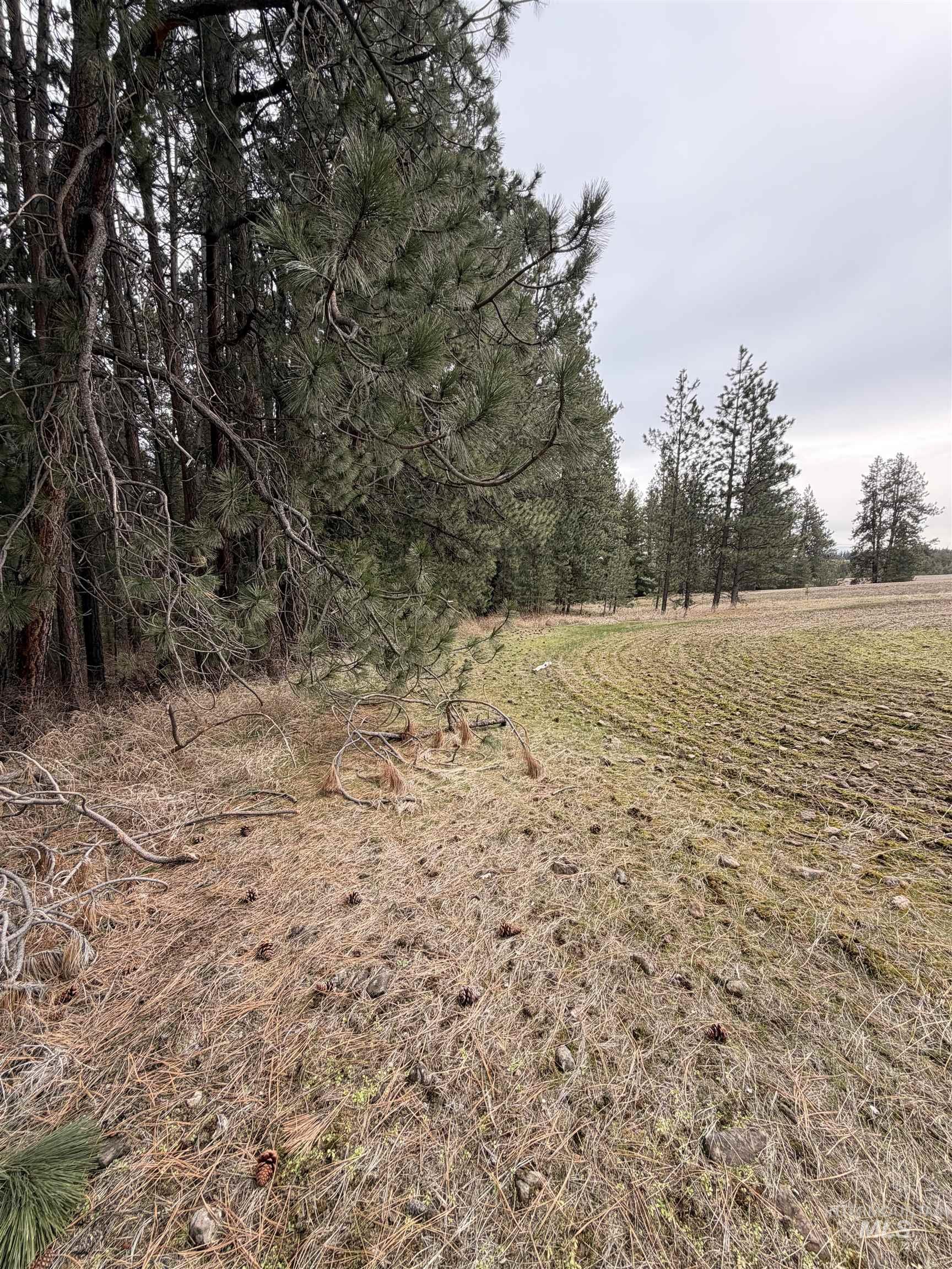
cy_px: 634
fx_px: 513
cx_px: 476
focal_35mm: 14
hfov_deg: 85.7
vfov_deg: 102.1
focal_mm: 2.22
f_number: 2.2
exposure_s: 1/502
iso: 50
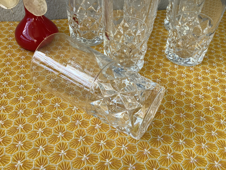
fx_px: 202
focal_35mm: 31
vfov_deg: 45.4
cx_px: 113
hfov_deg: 58.4
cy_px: 85
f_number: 2.4
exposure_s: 1/106
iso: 25
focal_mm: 3.3
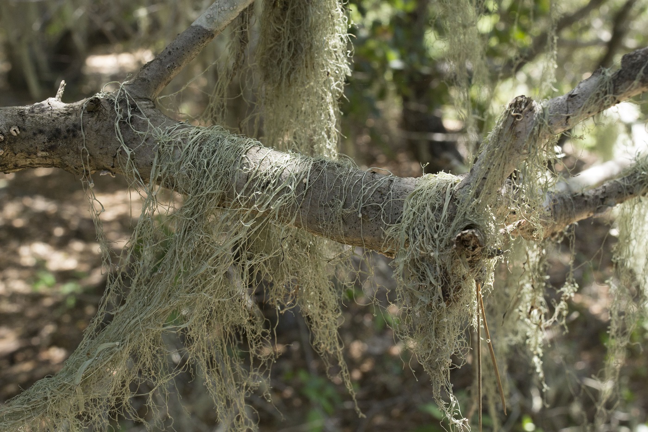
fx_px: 864
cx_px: 324
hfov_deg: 41.1
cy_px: 216
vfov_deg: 28.1
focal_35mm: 48
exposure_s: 1/60
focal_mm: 32
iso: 560
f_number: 11
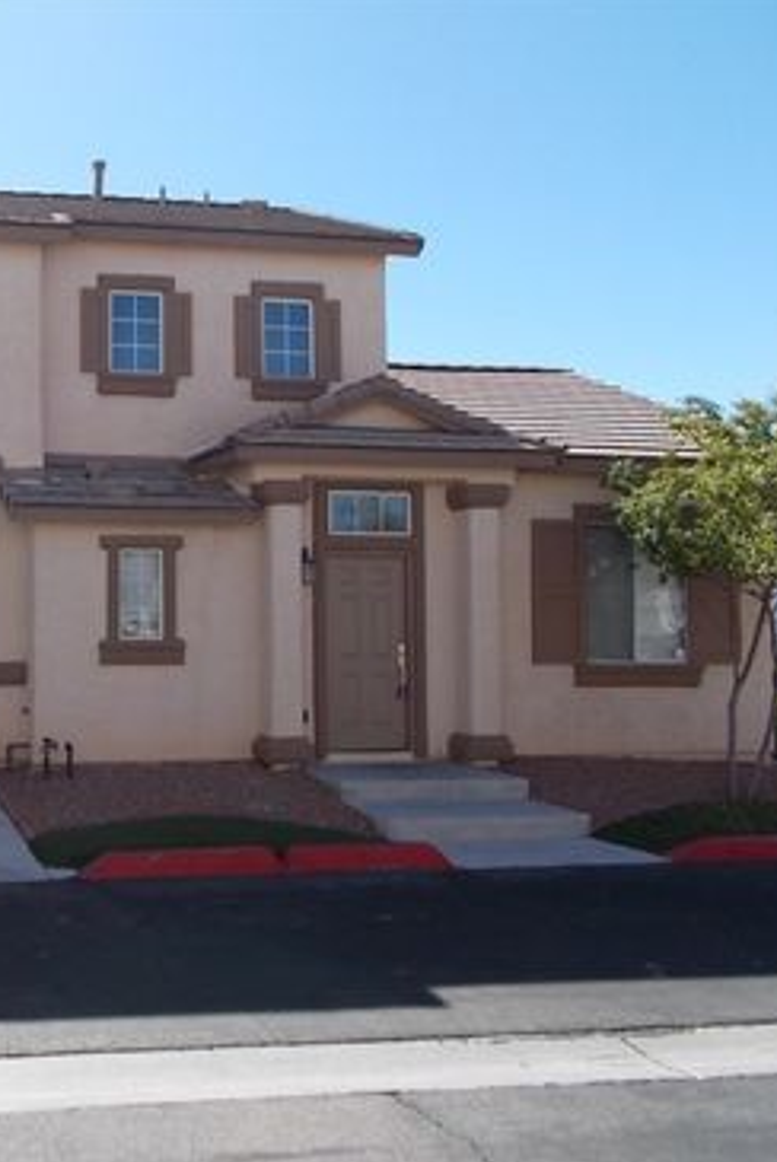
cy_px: 587
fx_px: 1196
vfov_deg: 51.8
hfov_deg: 33.6
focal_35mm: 37
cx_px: 41
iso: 80
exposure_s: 1/80
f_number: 8
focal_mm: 4.6
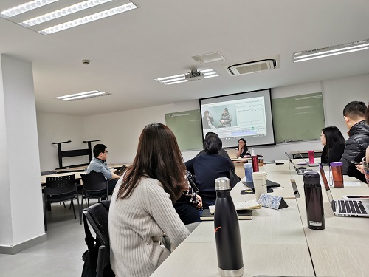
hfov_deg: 65.3
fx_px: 288
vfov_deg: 51.4
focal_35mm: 27
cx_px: 184
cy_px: 138
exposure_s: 1/100
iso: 100
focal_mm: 5.58
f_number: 1.8
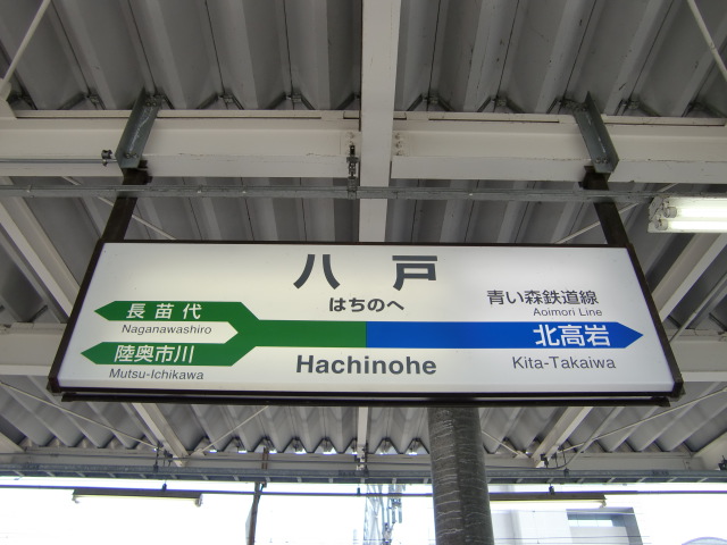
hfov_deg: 63.4
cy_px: 272
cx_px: 364
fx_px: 588
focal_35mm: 28
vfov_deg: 49.7
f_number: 2.6
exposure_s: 1/200
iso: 64
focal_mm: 4.9
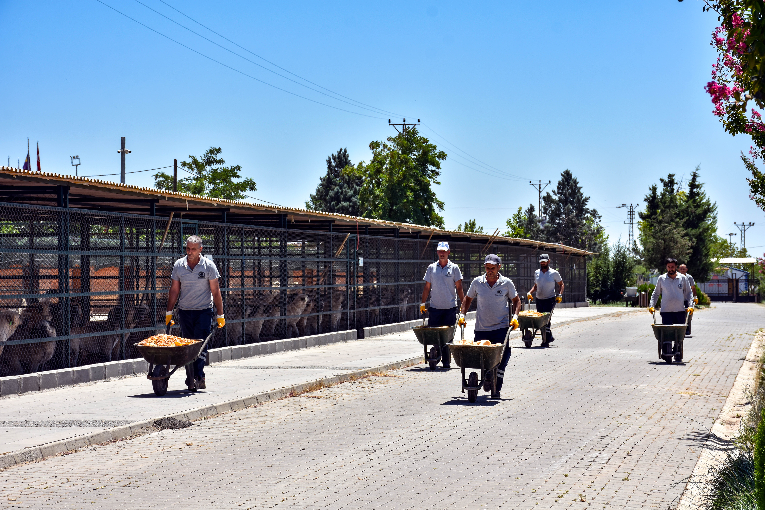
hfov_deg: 21.9
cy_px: 255
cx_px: 382
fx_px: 1976
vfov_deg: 14.7
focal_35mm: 93
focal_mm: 62
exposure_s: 1/320
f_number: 8
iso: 100
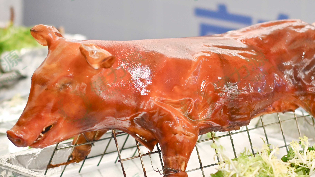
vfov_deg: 8.9
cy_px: 83
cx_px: 174
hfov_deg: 15.8
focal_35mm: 136
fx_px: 1136
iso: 125
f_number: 1.8
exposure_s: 1/160
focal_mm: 50
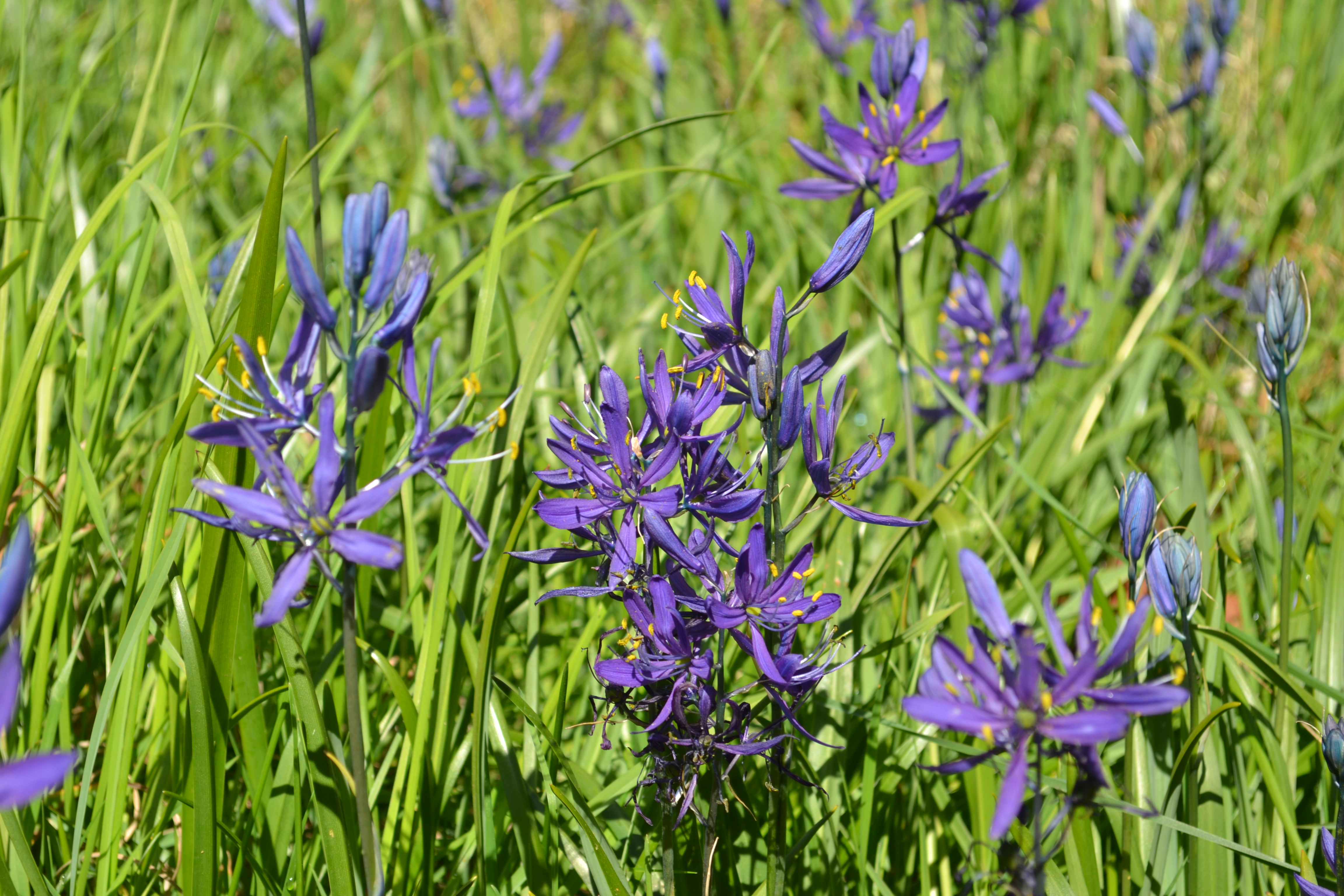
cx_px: 672
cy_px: 448
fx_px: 3080
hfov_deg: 24.6
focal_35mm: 82
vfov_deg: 16.6
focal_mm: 55
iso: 100
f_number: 7.1
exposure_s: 1/200
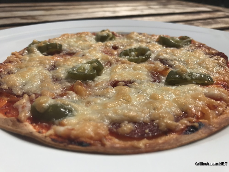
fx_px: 185
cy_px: 86
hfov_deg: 63.4
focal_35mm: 28
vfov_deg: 49.7
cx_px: 114
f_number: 1.8
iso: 20
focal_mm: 3.99
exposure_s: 1/9615
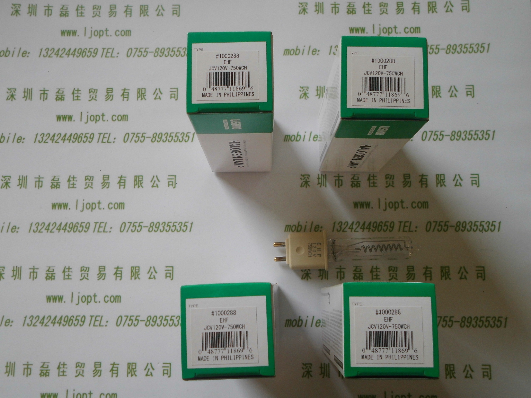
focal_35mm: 42
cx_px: 266
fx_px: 644
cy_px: 199
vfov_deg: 34.3
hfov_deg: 44.8
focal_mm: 7.4
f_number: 4.1
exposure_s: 1/125
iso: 100
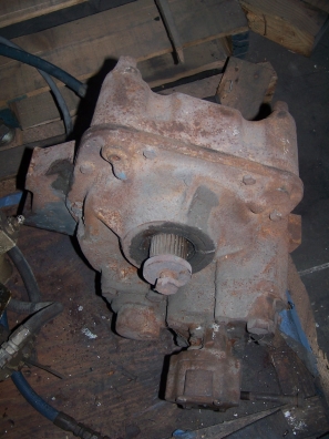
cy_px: 220
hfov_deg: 33.6
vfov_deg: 43.9
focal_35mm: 43
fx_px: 545
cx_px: 164
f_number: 2.8
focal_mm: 7.1
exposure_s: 1/60
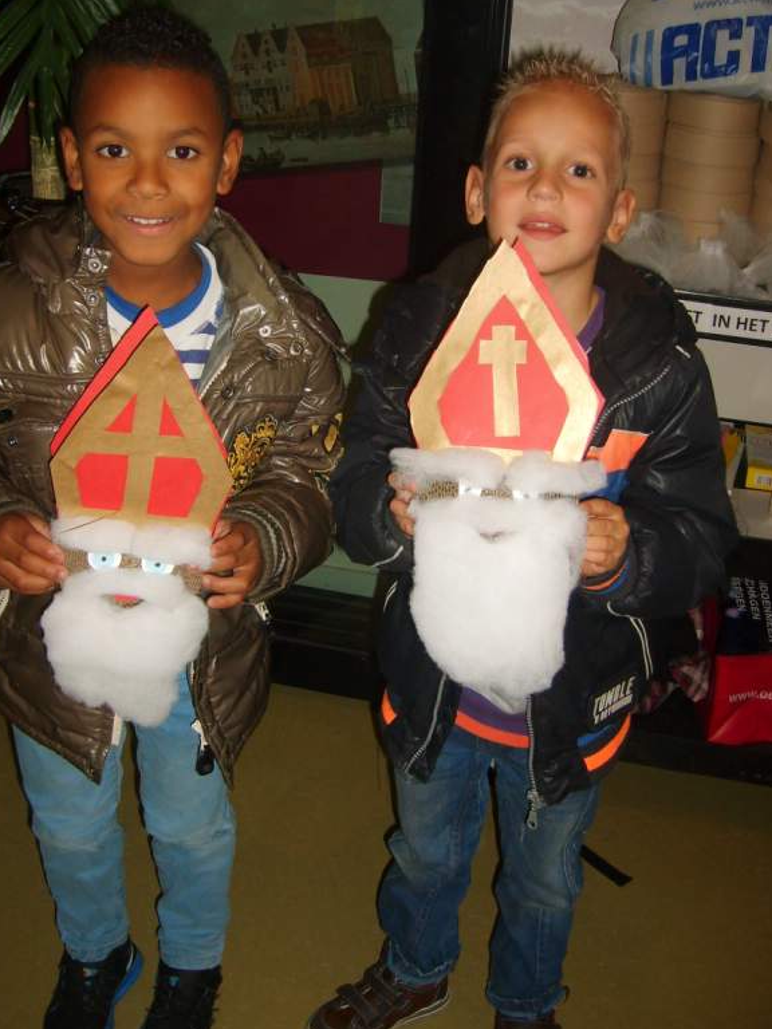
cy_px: 439
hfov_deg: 35.1
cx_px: 353
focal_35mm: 41
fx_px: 1219
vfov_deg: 45.6
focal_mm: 5.8
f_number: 2.8
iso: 100
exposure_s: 1/30
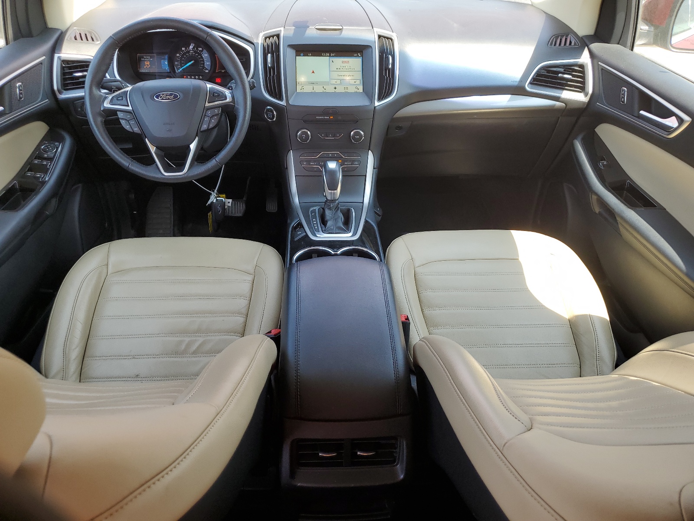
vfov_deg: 53.1
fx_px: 521
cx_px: 347
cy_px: 260
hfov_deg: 67.3
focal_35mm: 26
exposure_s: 1/233
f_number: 1.5
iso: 50
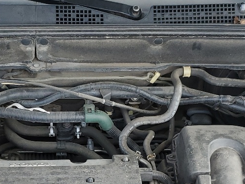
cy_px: 158
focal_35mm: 83
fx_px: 588
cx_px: 96
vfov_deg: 17.6
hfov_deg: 23.5
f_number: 1.5
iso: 50
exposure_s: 1/270
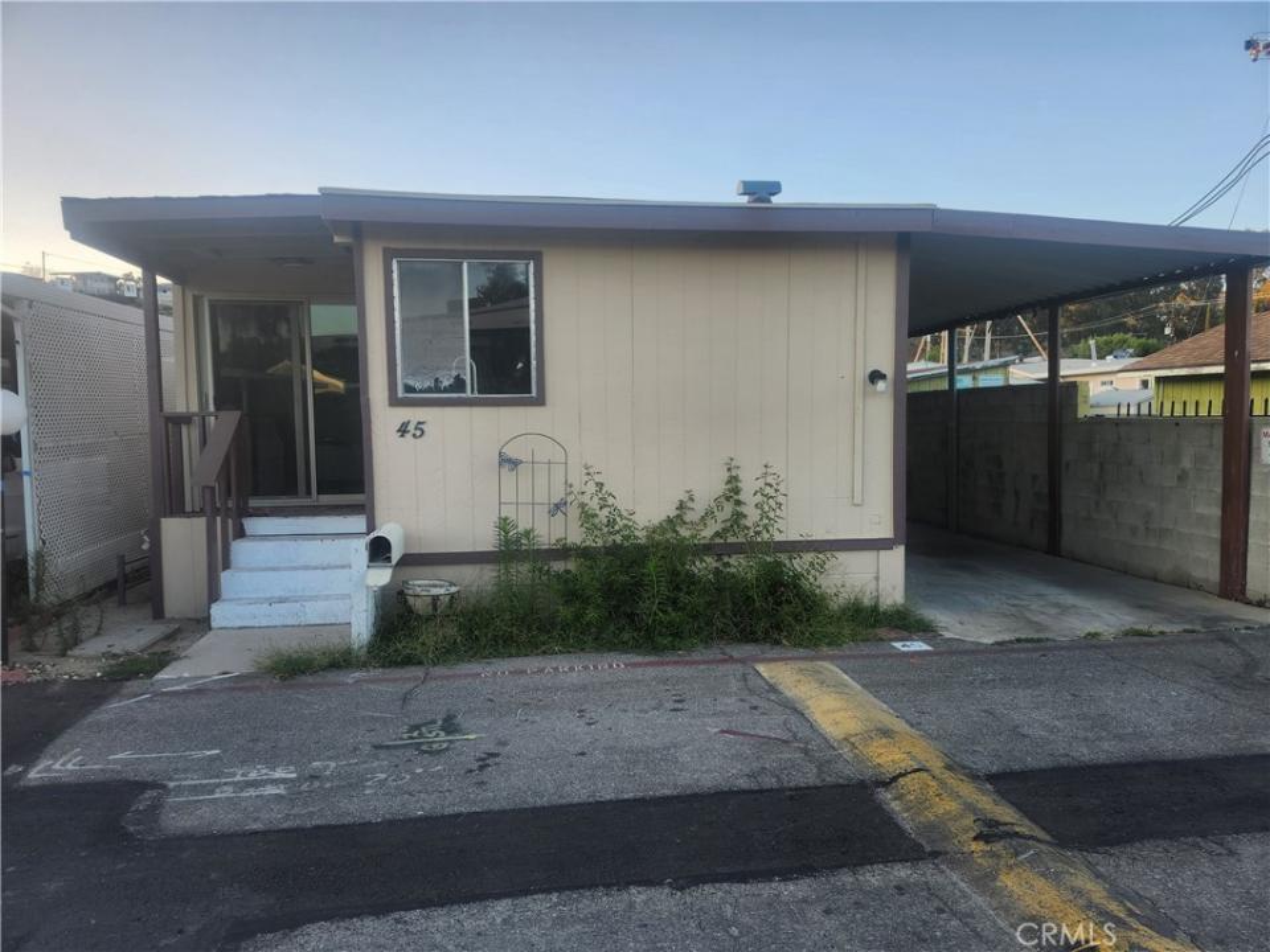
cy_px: 476
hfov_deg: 73.9
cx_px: 635
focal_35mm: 23
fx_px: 844
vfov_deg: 58.9
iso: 25
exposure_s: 1/180
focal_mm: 5.54
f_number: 1.8
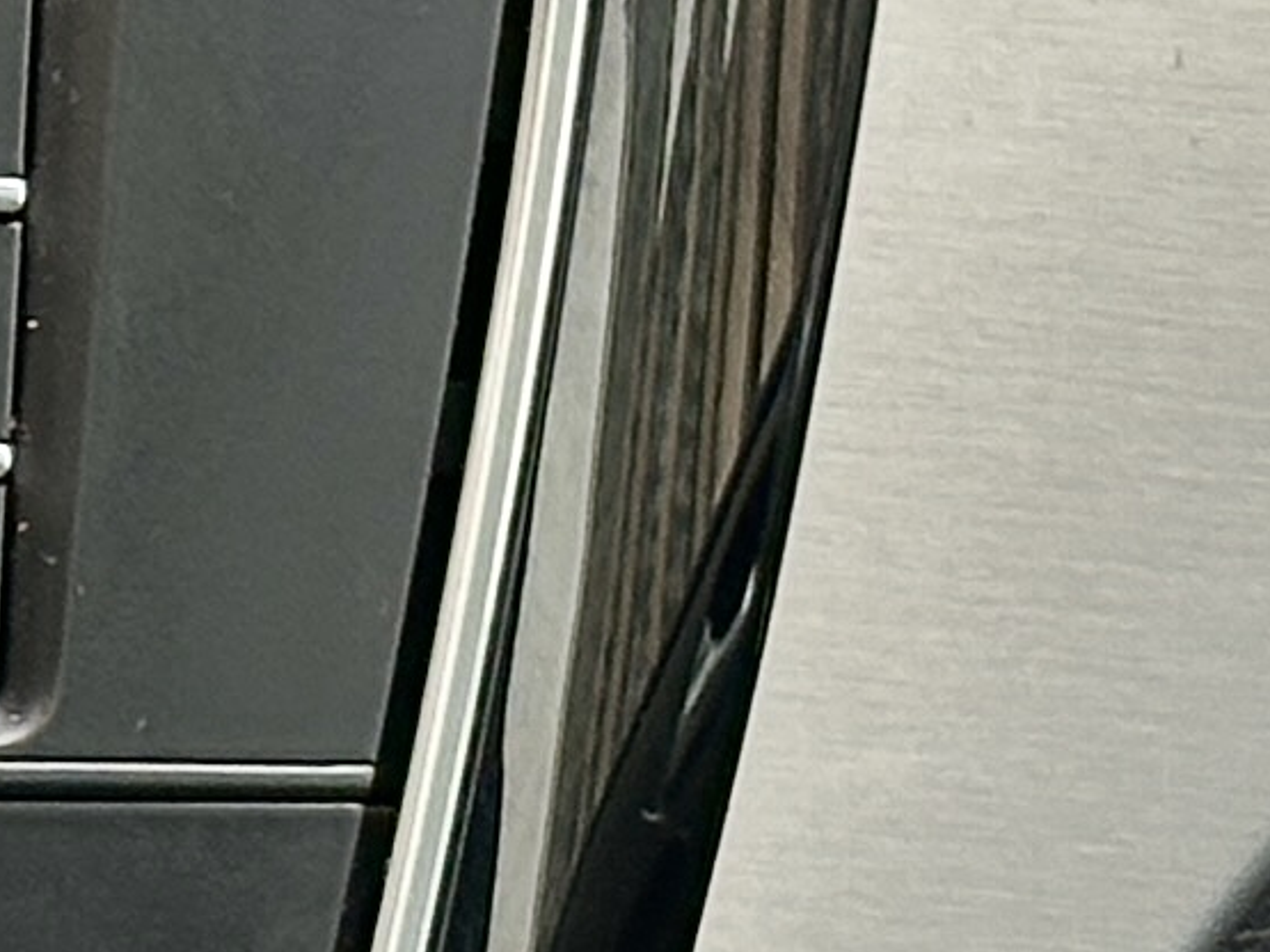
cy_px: 0
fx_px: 12801
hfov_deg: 5.5
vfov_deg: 4.3
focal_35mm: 349
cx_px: -1751
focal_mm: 6.86
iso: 100
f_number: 1.78
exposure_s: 1/60
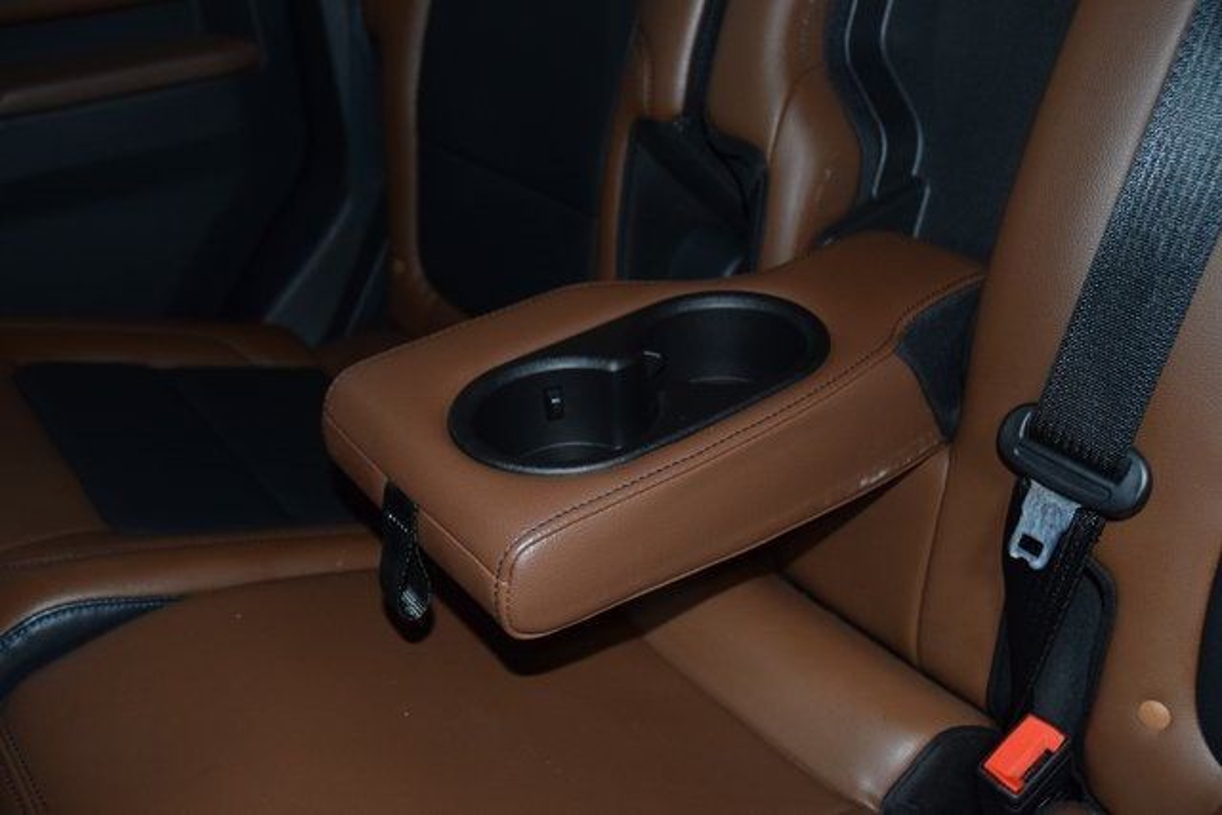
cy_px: 408
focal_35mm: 36
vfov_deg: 36.9
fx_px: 1222
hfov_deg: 53.1
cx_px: 611
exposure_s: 1/60
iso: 1800
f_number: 3.8
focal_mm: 24
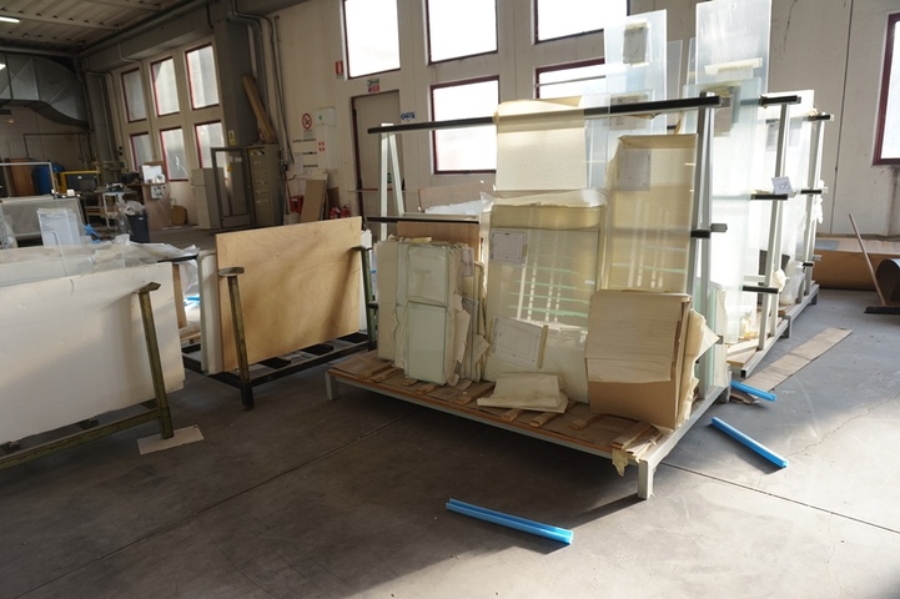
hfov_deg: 73.8
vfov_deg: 53.1
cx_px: 450
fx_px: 600
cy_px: 300
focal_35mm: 24
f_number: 4
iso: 100
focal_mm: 16
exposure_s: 1/60
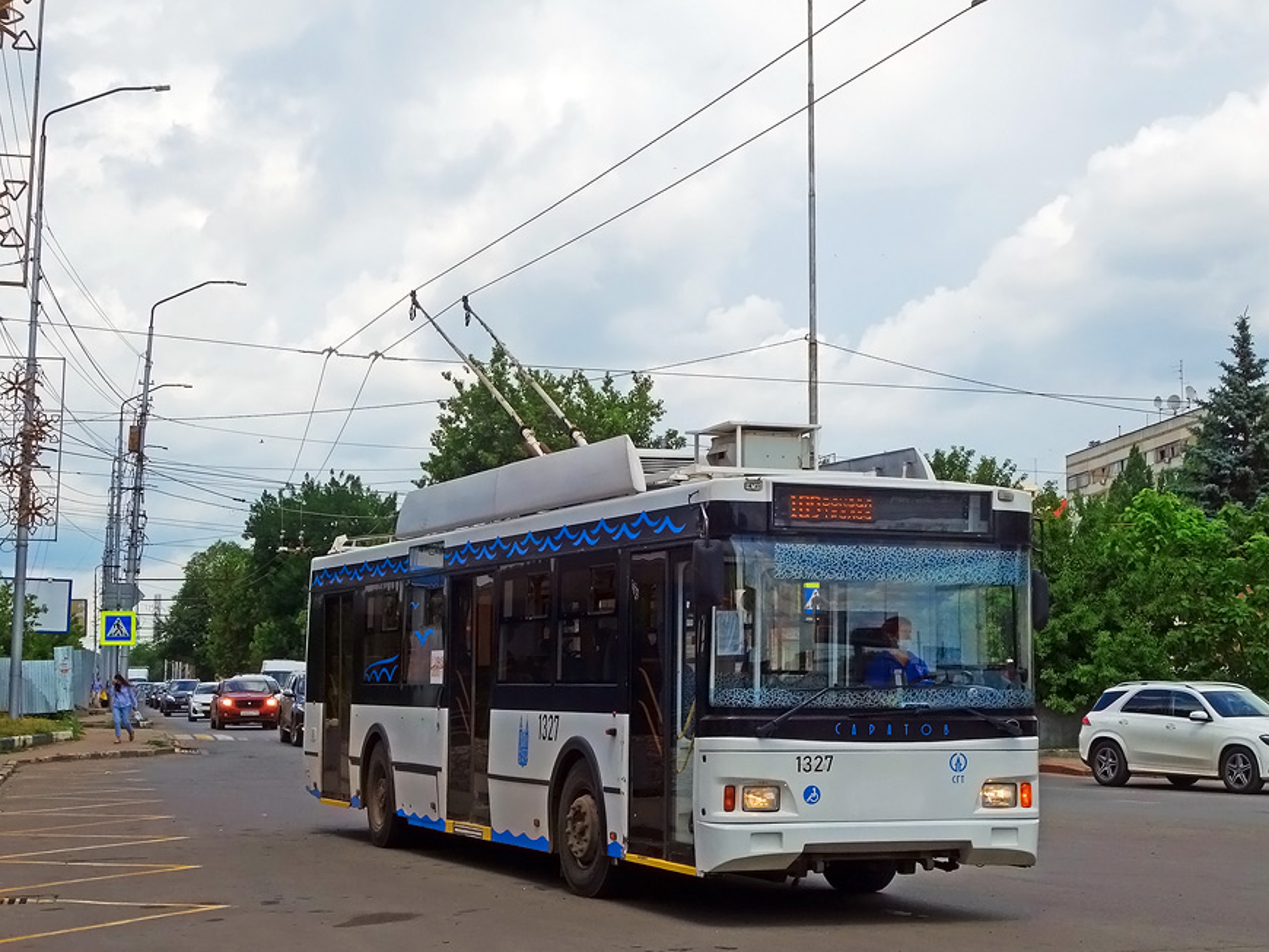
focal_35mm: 61
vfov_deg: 24.0
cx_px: 775
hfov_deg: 31.6
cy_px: 449
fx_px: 2237
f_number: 6.3
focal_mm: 16.99
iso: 125
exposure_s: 1/500
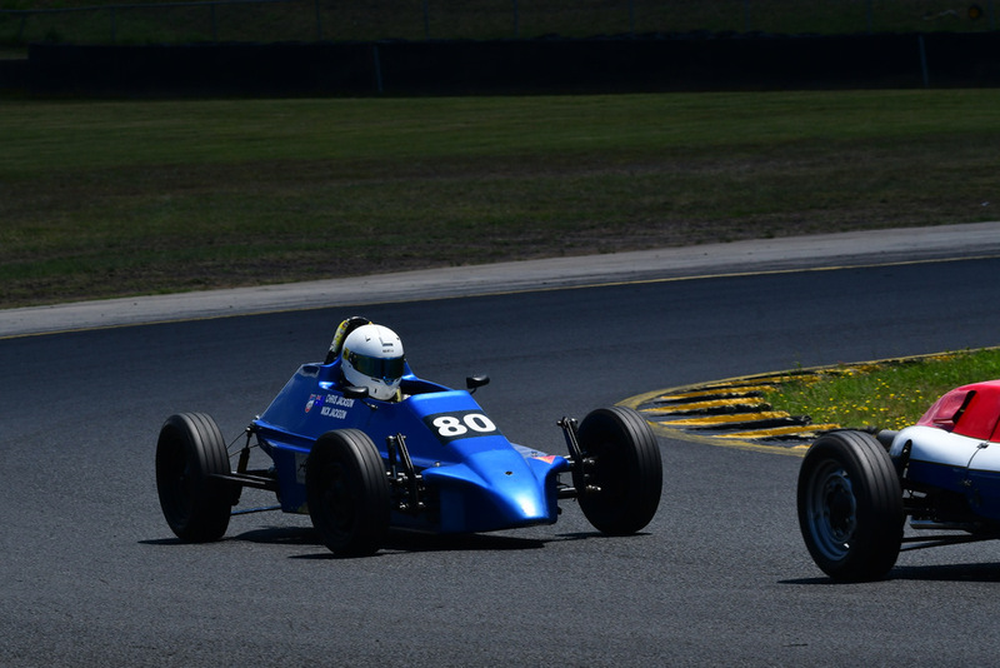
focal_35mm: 300
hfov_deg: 6.9
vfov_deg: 4.6
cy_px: 334
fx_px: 8336
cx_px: 500
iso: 320
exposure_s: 1/640
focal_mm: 200
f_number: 11
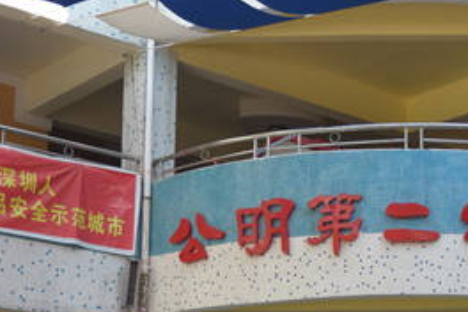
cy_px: 378
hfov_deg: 22.3
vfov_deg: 14.7
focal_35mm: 90
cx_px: 372
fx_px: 1170
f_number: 3.8
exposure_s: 1/400
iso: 200
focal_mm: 22
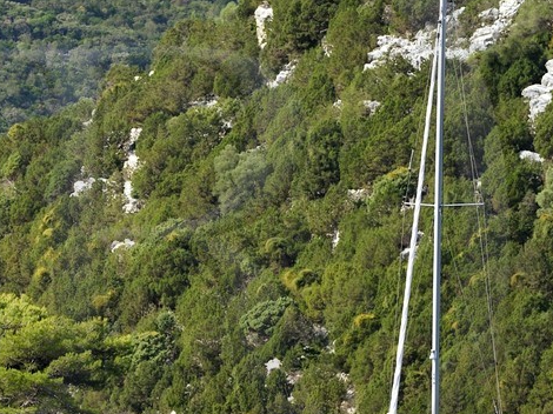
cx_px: 25
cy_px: 243
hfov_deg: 3.8
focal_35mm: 524
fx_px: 8367
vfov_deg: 2.8
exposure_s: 1/320
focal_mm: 160
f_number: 9
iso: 200
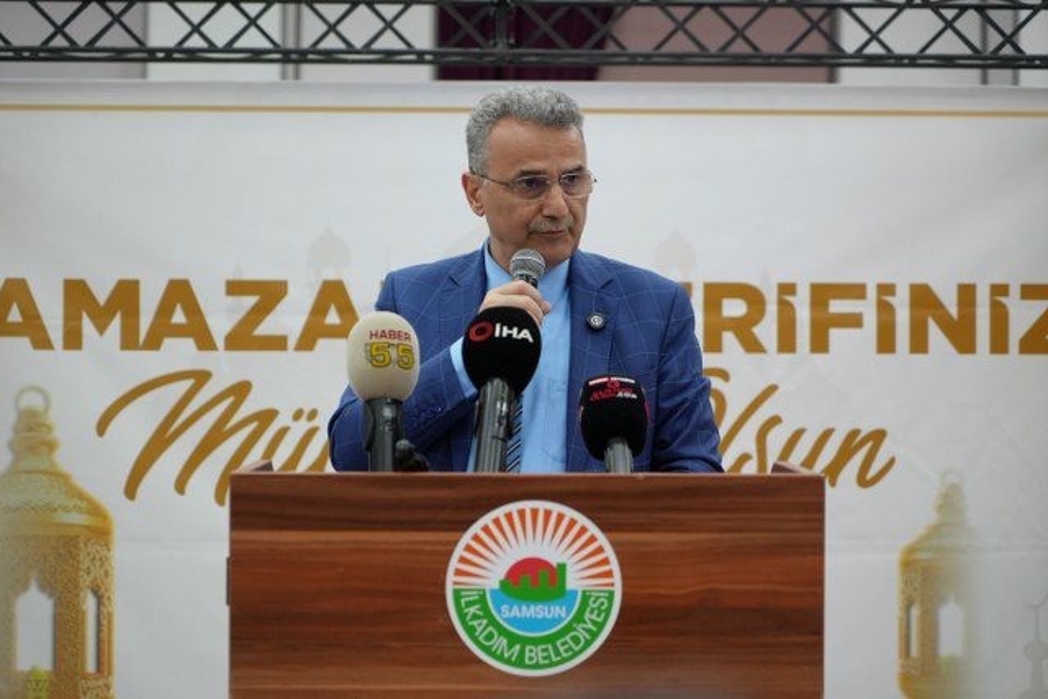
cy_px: 350
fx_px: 2038
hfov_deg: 28.8
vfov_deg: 19.5
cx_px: 524
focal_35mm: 70
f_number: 4
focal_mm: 70
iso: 1600
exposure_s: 1/160
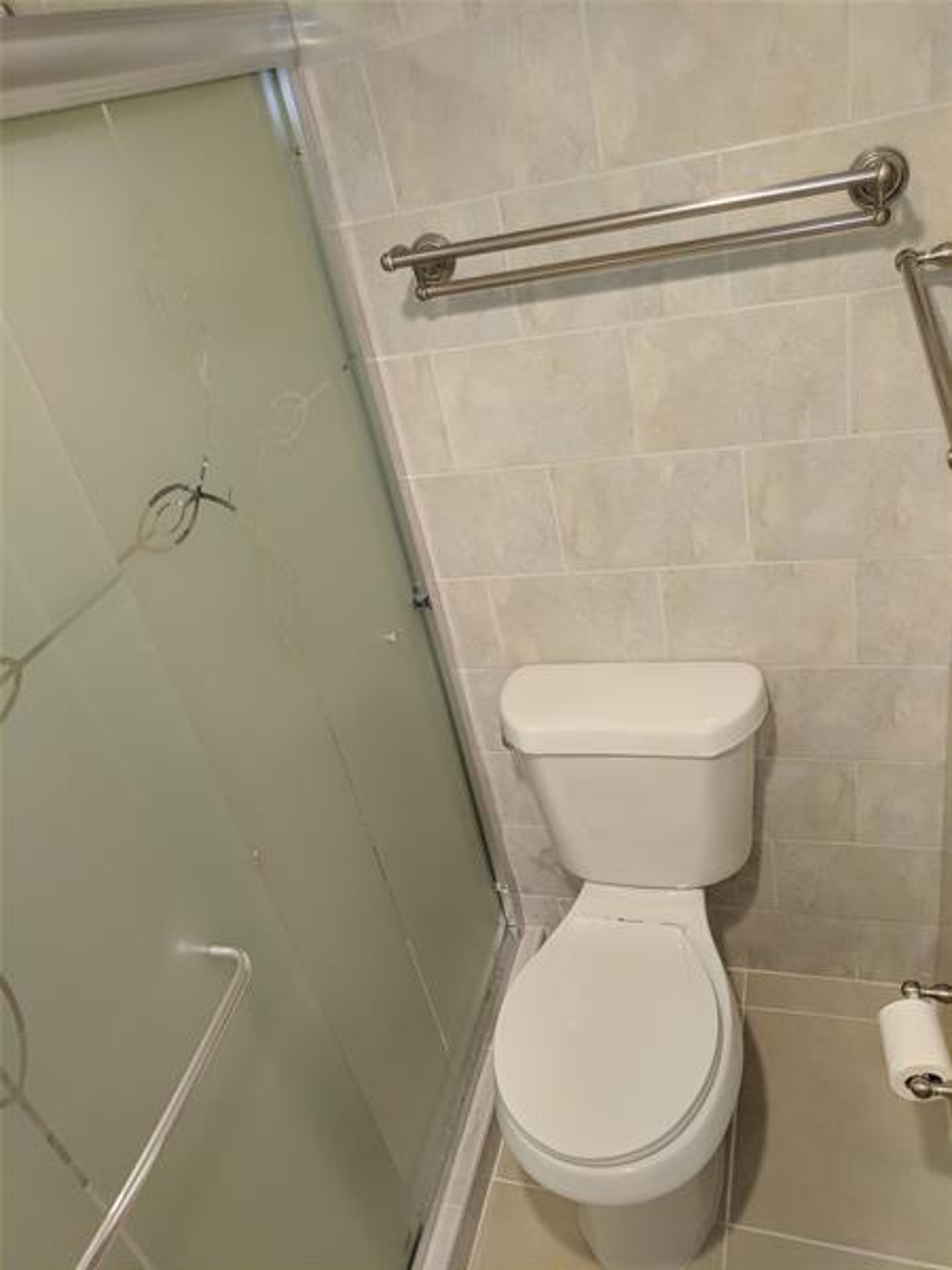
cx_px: 476
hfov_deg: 53.1
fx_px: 953
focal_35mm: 26
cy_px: 635
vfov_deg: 67.3
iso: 439
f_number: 2
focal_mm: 4.67
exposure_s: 1/40
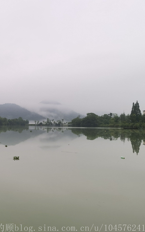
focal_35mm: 43
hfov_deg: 27.8
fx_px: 272
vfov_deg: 46.2
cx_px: -5
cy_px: 117
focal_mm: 5.56
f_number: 1.6
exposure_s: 1/210
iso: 50
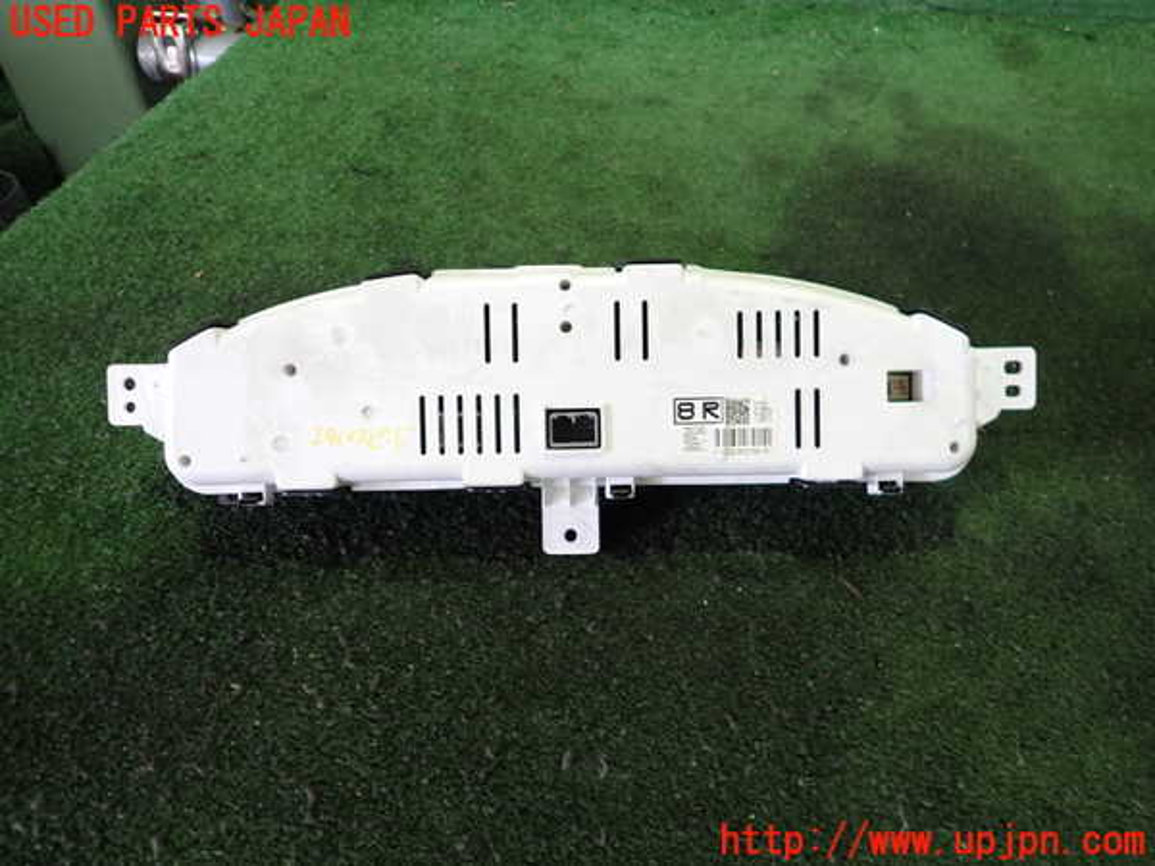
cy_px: 433
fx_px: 834
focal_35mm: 25
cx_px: 578
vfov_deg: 54.9
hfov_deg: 69.4
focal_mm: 4.5
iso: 200
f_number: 2
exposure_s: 1/40
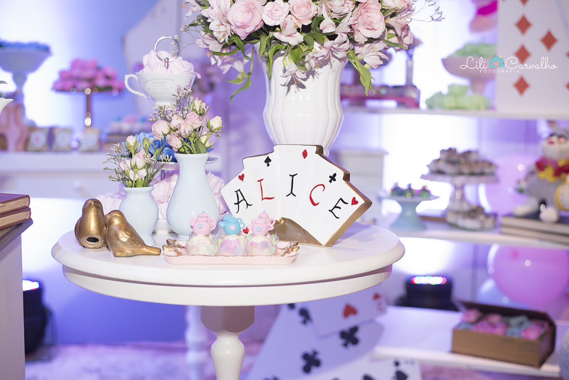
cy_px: 190
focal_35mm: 50
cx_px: 284
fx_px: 791
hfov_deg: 39.6
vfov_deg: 27.0
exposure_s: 1/125
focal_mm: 50
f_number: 3.2
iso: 800
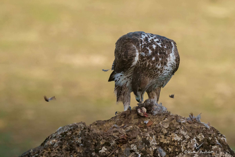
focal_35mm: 600
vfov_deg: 2.3
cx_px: 118
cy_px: 78
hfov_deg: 3.4
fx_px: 3916
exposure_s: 1/1000
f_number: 9
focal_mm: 600
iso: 3200
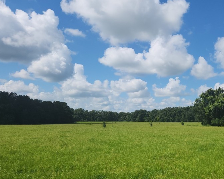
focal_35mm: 34
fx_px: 225
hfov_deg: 51.6
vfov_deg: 43.0
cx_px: 154
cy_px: 113
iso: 20
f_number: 1.8
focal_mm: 5.4
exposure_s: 1/2993
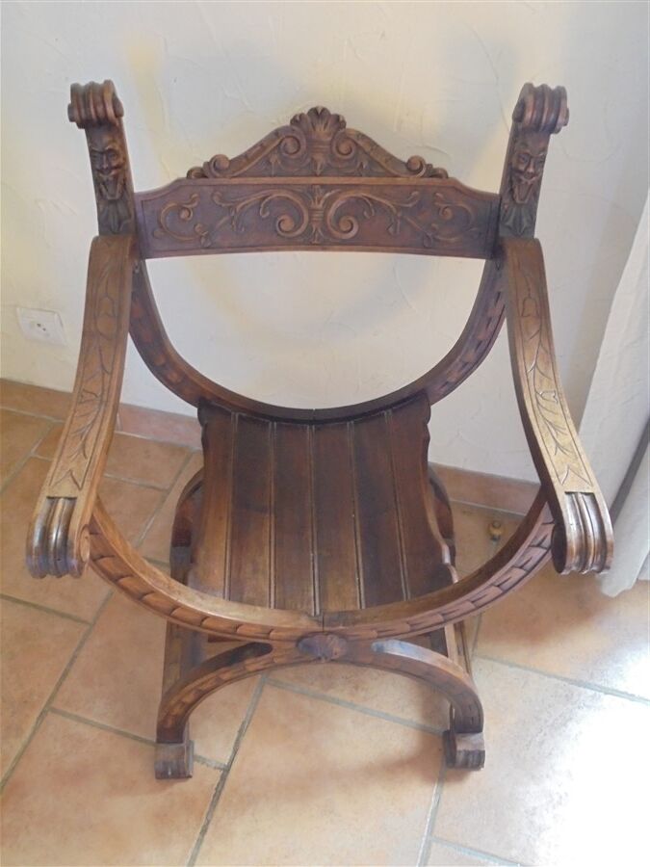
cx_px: 325
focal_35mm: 34
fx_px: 851
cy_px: 434
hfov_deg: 41.8
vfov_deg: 54.0
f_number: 4
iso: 400
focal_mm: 6.1
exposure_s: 1/8
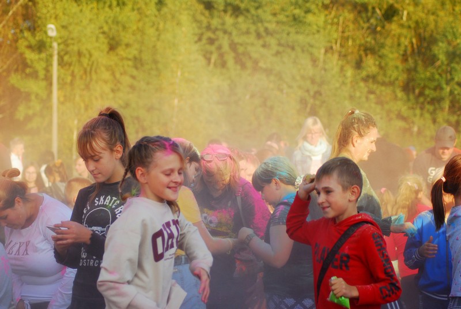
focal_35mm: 105
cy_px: 154
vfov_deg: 13.1
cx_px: 230
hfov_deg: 19.4
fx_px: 1347
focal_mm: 70
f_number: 4.5
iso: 320
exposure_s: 1/640
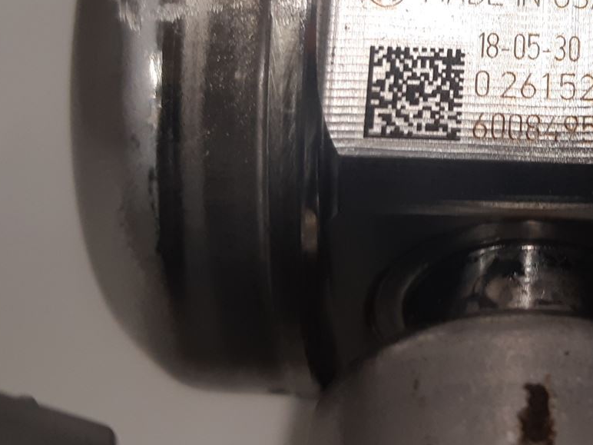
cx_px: 554
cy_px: 41
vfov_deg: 20.8
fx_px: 1182
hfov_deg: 27.0
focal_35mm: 69
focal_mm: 3.93
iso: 64
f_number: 1.7
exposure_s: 1/50
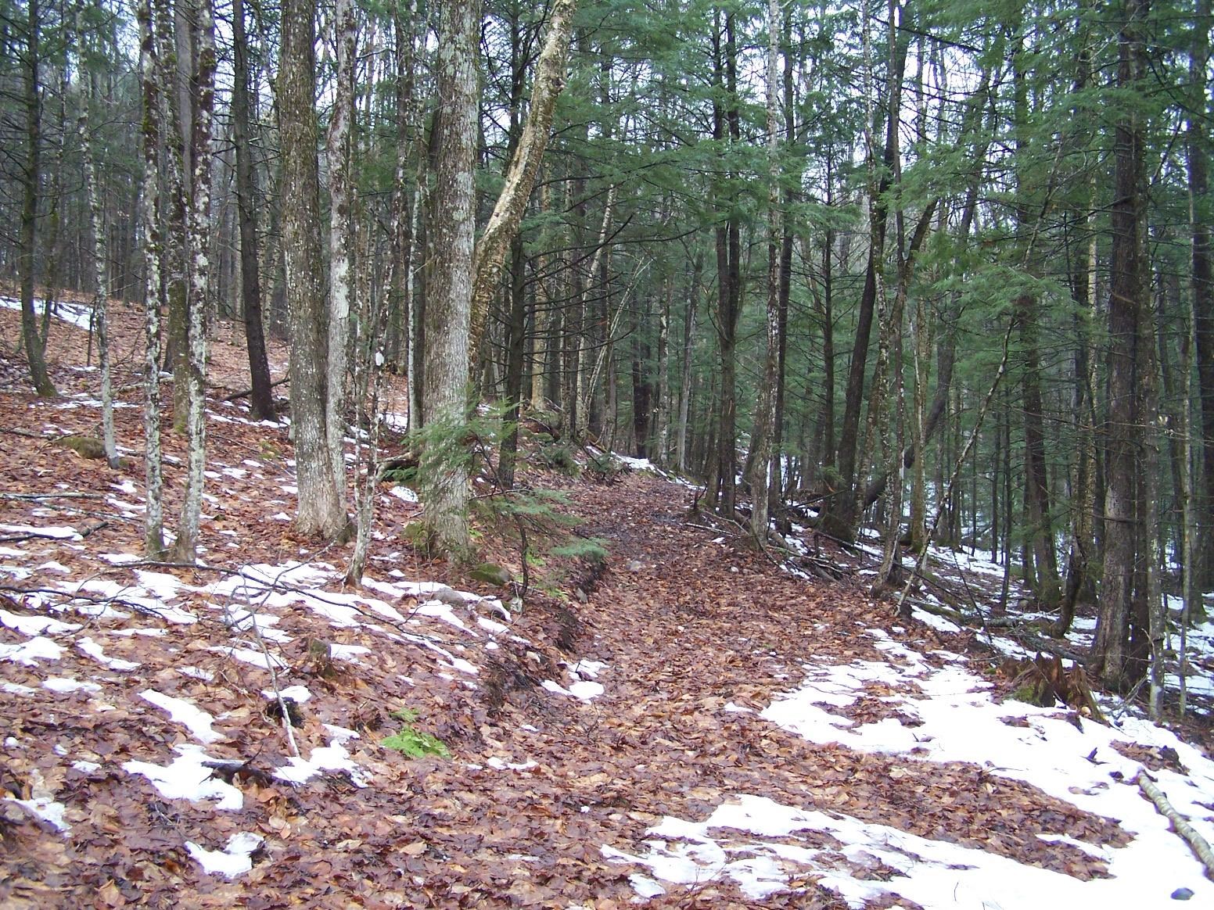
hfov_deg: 49.0
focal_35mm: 38
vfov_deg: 37.7
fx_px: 1333
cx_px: 607
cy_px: 455
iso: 140
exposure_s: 1/90
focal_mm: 6.3
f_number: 2.8
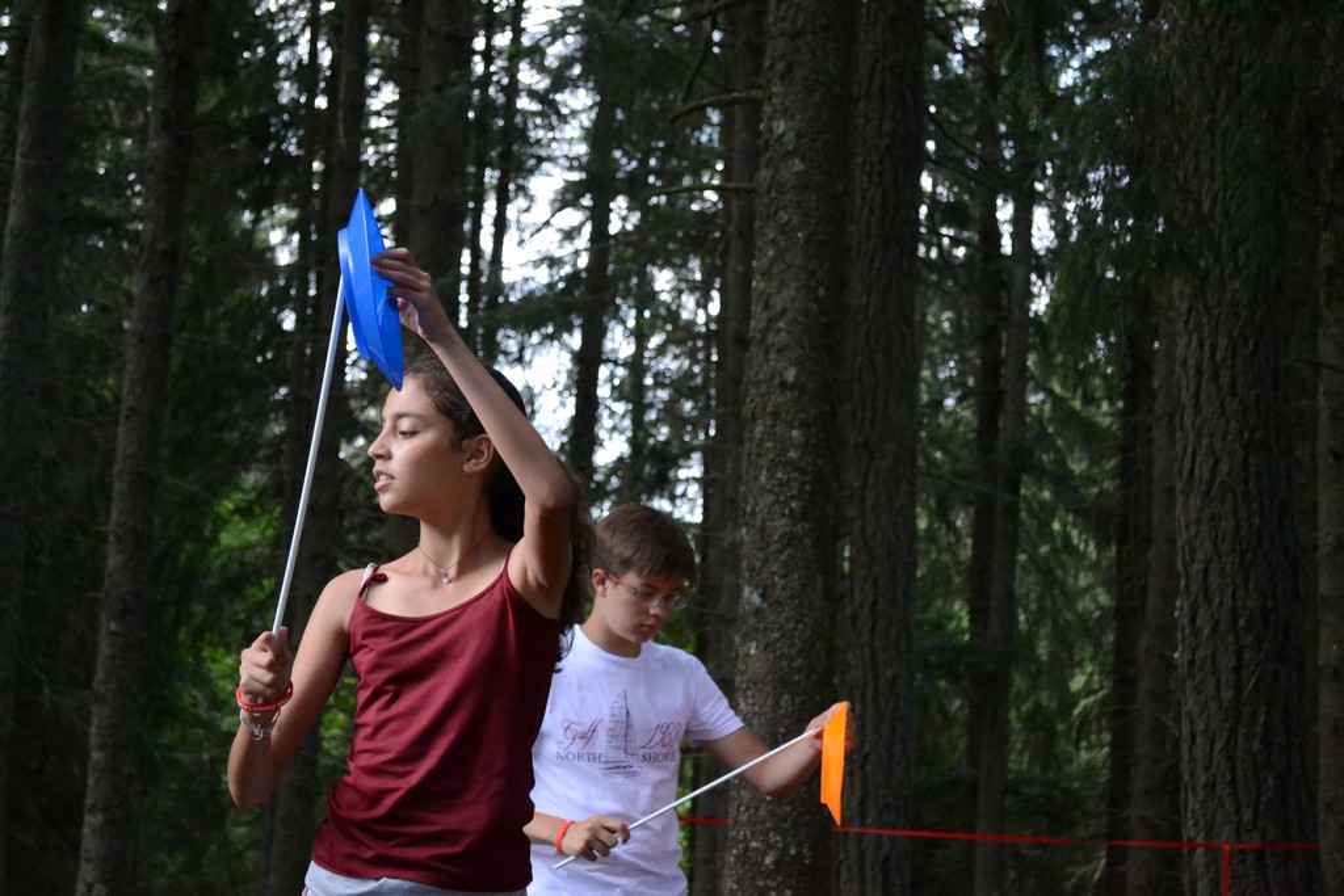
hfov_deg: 30.5
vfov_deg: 20.6
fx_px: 2464
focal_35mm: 66
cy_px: 448
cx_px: 672
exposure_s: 1/800
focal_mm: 44
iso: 3200
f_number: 5.3
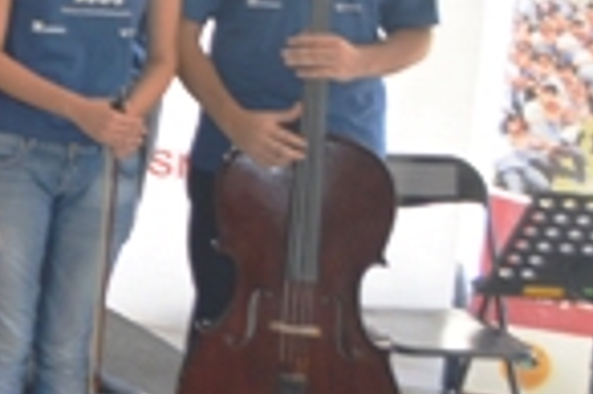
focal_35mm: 118
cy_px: 73
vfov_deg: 11.5
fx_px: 1942
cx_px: -597
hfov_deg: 14.4
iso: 400
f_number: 4
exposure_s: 1/60
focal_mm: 18
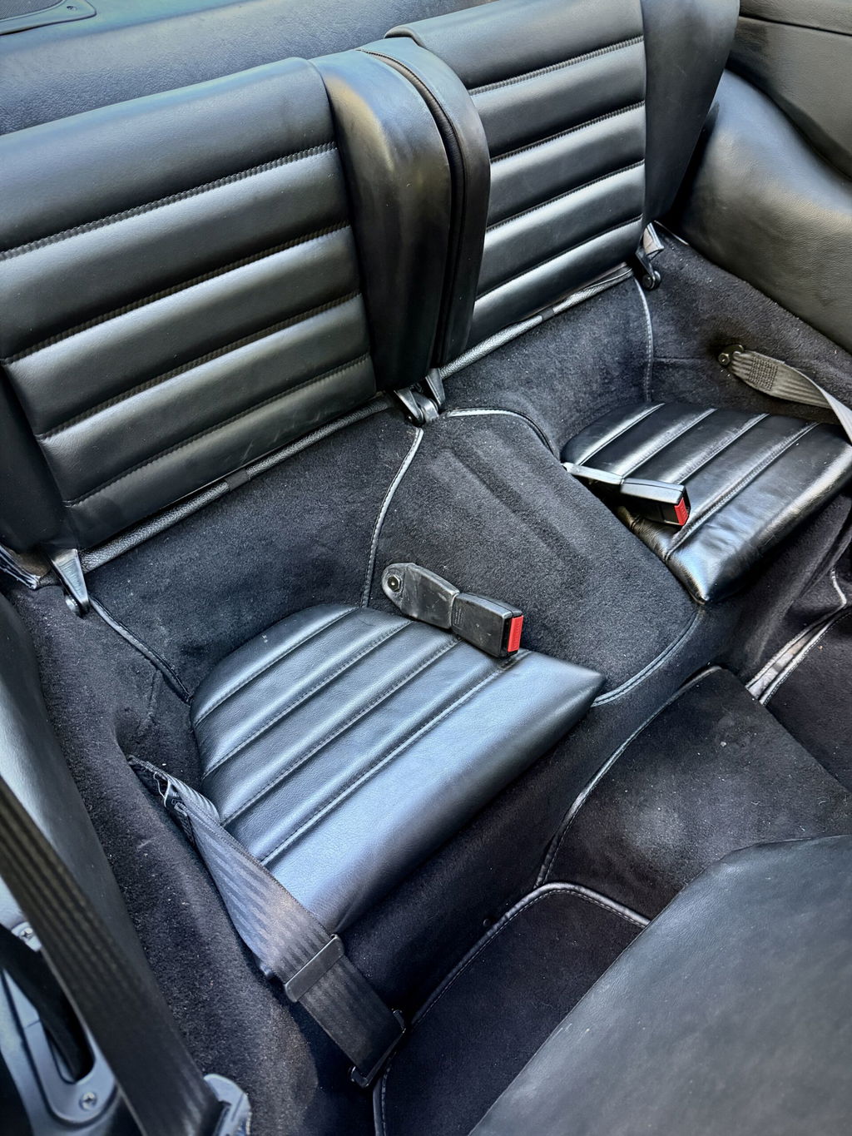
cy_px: 568
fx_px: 787
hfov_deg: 56.8
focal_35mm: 24
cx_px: 426
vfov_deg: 71.6
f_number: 1.78
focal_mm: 6.76
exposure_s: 1/58
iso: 800
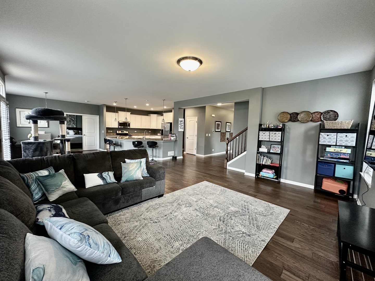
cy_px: 140
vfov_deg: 85.7
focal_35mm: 14
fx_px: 152
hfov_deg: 102.1
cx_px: 188
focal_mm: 2.22
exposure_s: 1/60
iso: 400
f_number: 2.2
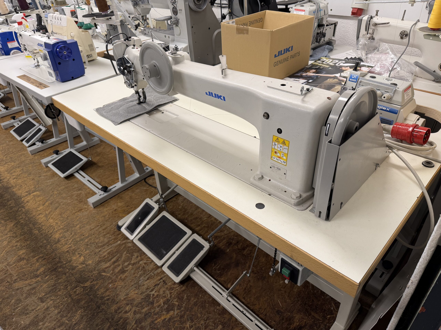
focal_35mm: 24
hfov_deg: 71.6
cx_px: 220
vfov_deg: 56.8
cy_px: 165
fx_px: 306
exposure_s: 1/100
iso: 100
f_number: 1.78
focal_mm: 6.76
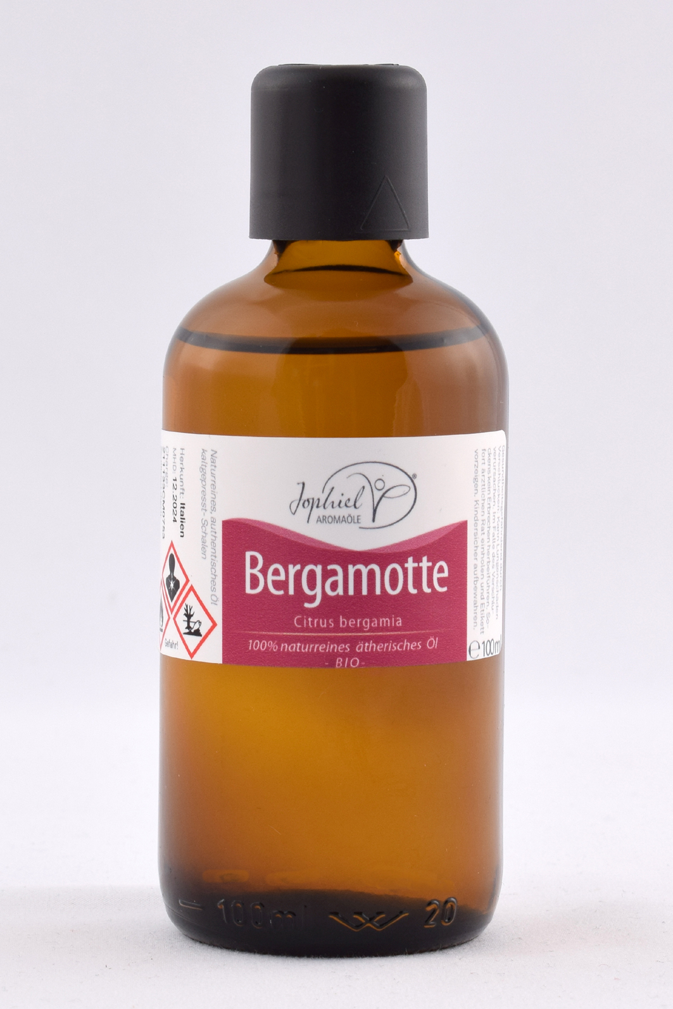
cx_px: 336
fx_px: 2314
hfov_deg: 16.5
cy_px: 504
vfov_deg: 24.6
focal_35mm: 82
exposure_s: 1/125
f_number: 11
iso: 200
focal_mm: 55
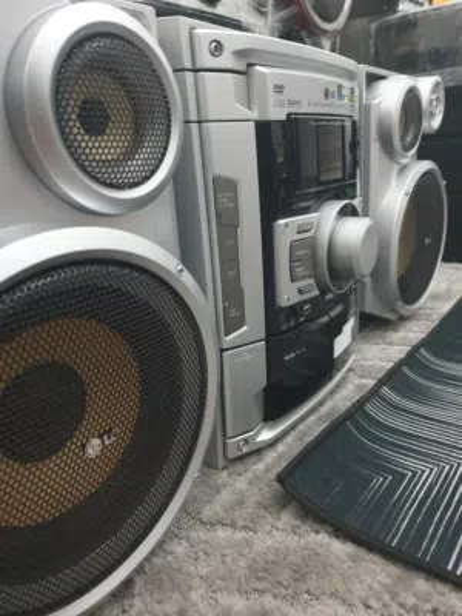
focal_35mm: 26
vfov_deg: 67.3
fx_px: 463
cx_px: 231
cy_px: 308
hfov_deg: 53.1
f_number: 1.5
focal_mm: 4.3
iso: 320
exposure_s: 1/17
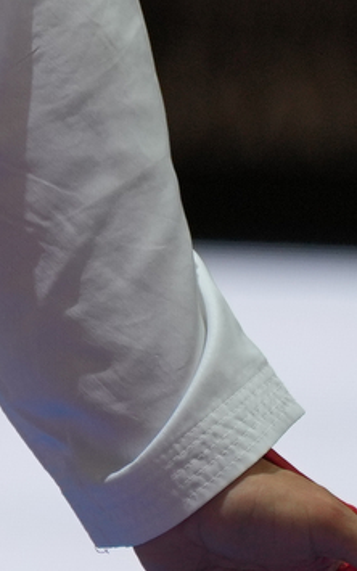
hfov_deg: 0.9
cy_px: -364
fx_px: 22345
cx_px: -688
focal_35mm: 1436
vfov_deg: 1.5
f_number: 2.8
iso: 500
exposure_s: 1/1000
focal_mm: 200
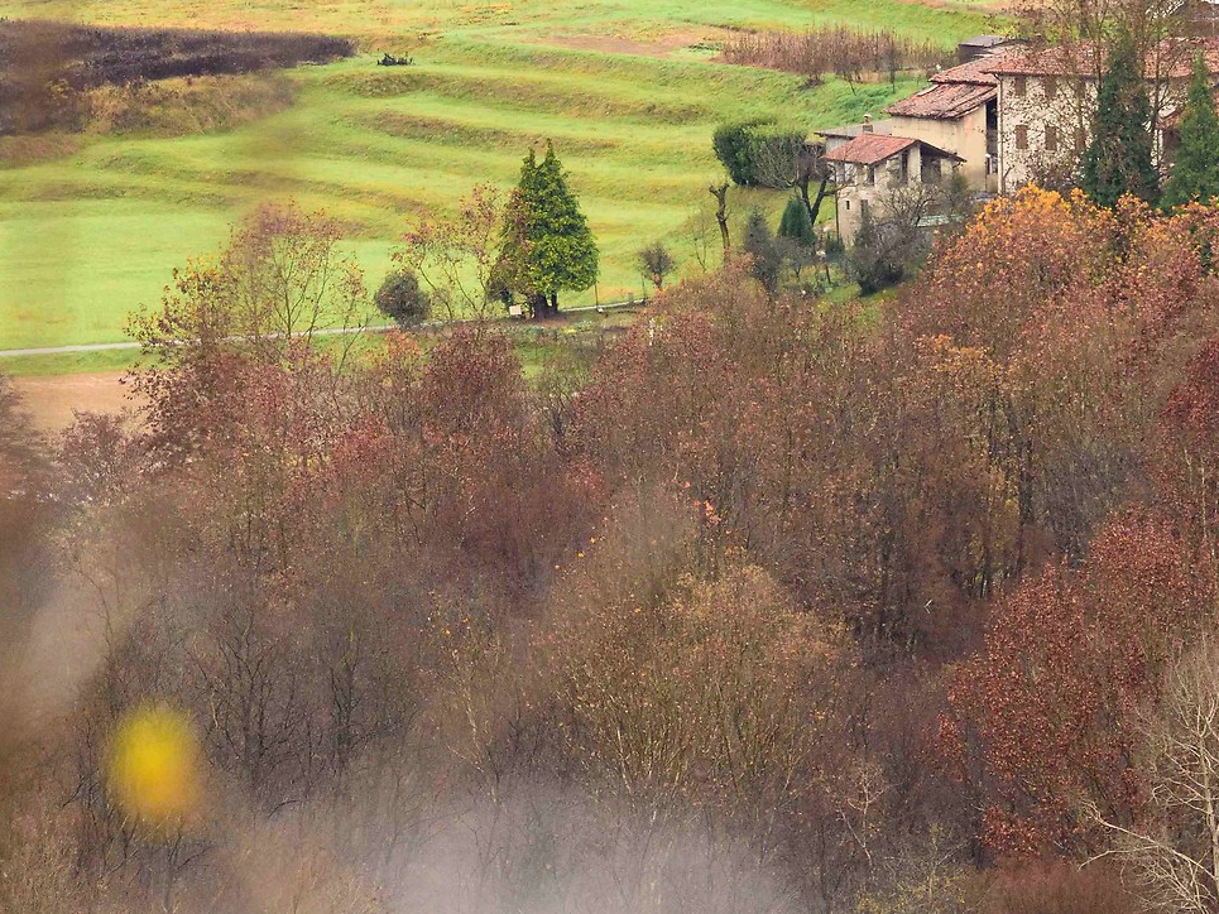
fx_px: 20216
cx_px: 671
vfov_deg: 2.6
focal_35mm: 574
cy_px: 56
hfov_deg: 3.5
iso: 2500
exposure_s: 1/250
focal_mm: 240
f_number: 8
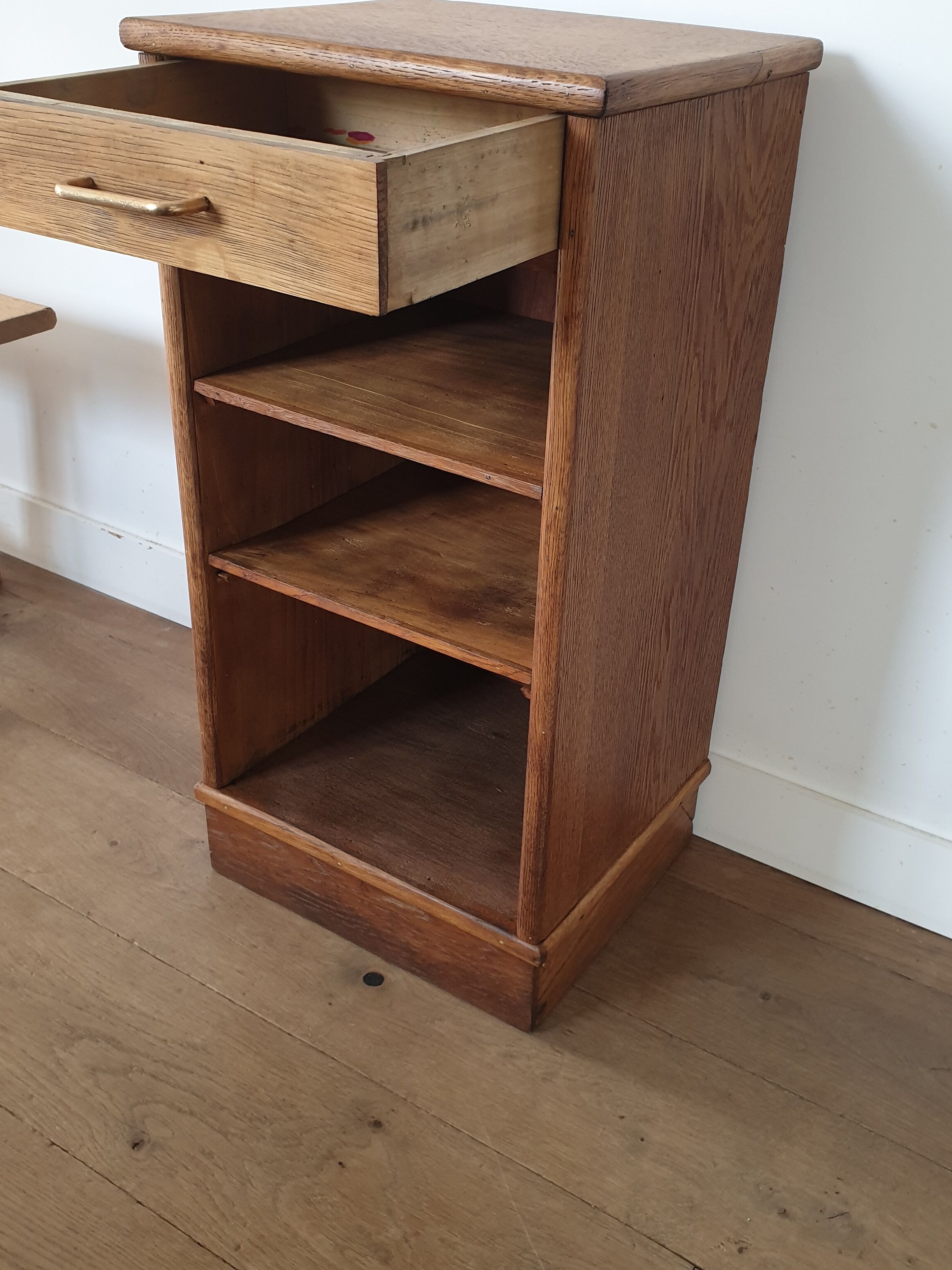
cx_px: 516
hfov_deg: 41.8
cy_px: 608
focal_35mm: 34
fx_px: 1247
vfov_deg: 53.9
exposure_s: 1/50
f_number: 2.4
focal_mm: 4.3
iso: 160
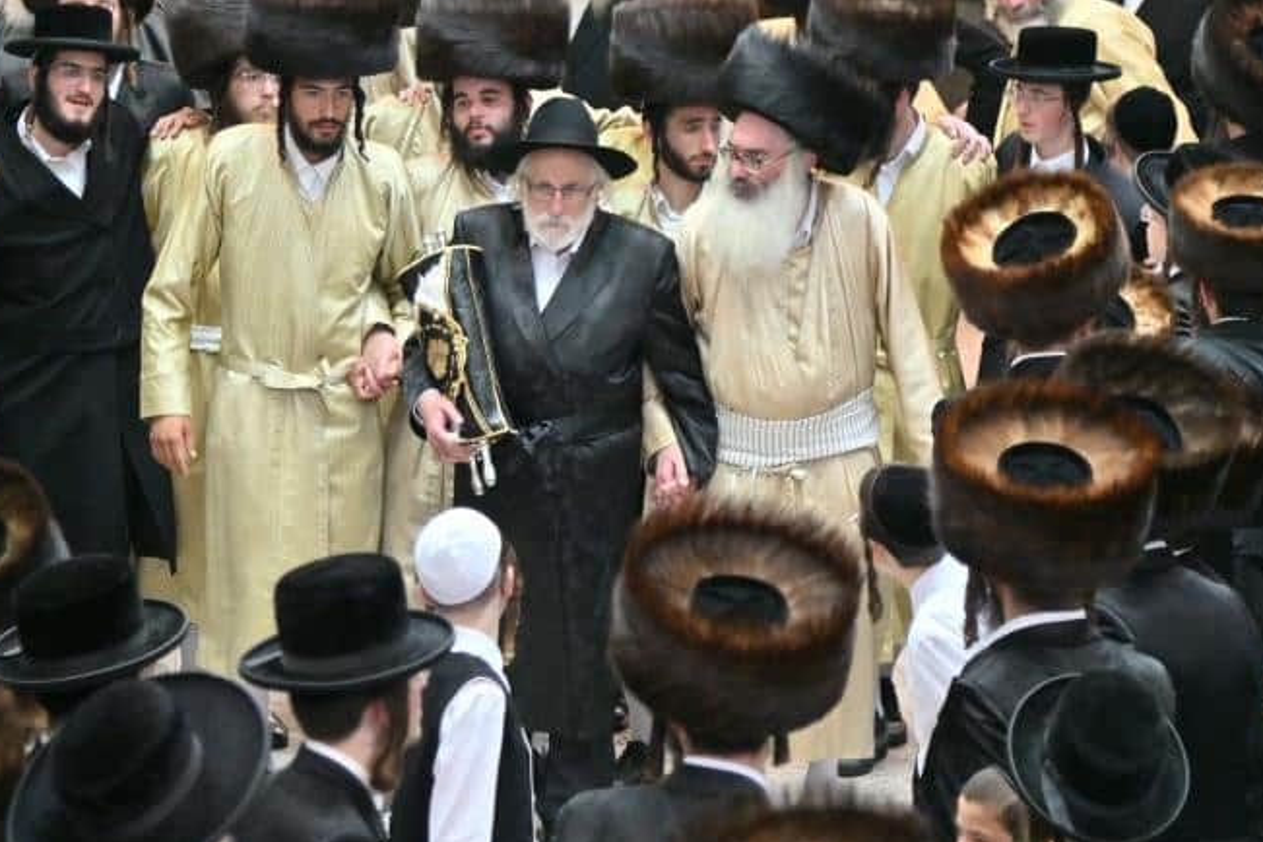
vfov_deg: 5.9
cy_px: 380
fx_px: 8104
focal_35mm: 231
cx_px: 718
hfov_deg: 8.9
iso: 400
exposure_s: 1/160
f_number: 4
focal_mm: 98
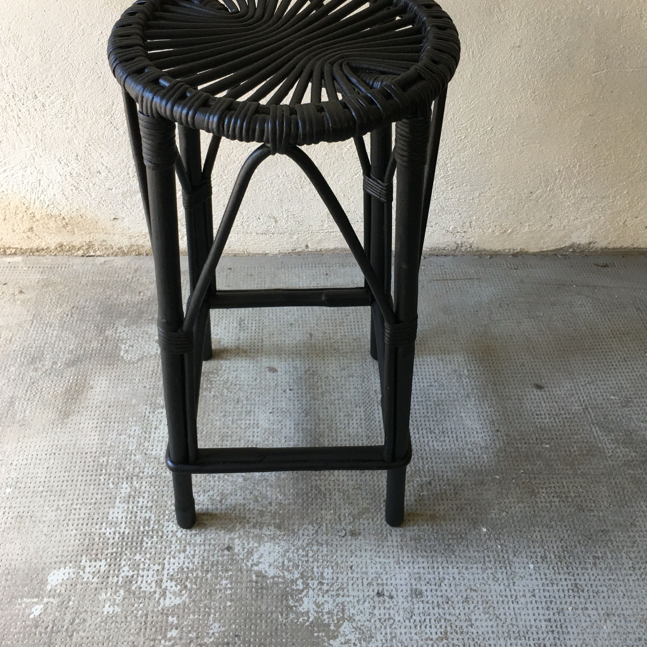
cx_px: 317
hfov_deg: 47.2
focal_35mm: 35
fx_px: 740
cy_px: 241
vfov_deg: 46.8
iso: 40
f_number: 2.2
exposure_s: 1/33
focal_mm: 4.15
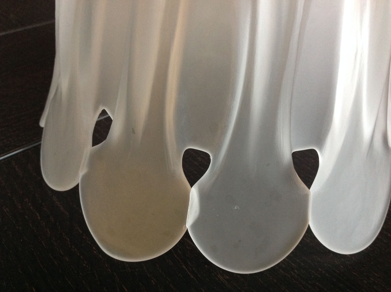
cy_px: 146
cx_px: 196
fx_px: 395
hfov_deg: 52.7
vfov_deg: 40.6
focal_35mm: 35
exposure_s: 1/15
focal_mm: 4.28
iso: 320
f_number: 2.4
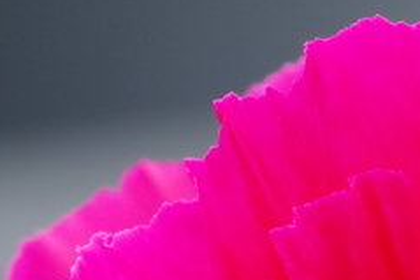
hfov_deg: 3.2
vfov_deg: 2.1
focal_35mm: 643
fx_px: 7496
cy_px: 449
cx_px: 826
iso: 640
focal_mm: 100
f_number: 10
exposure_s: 1/160
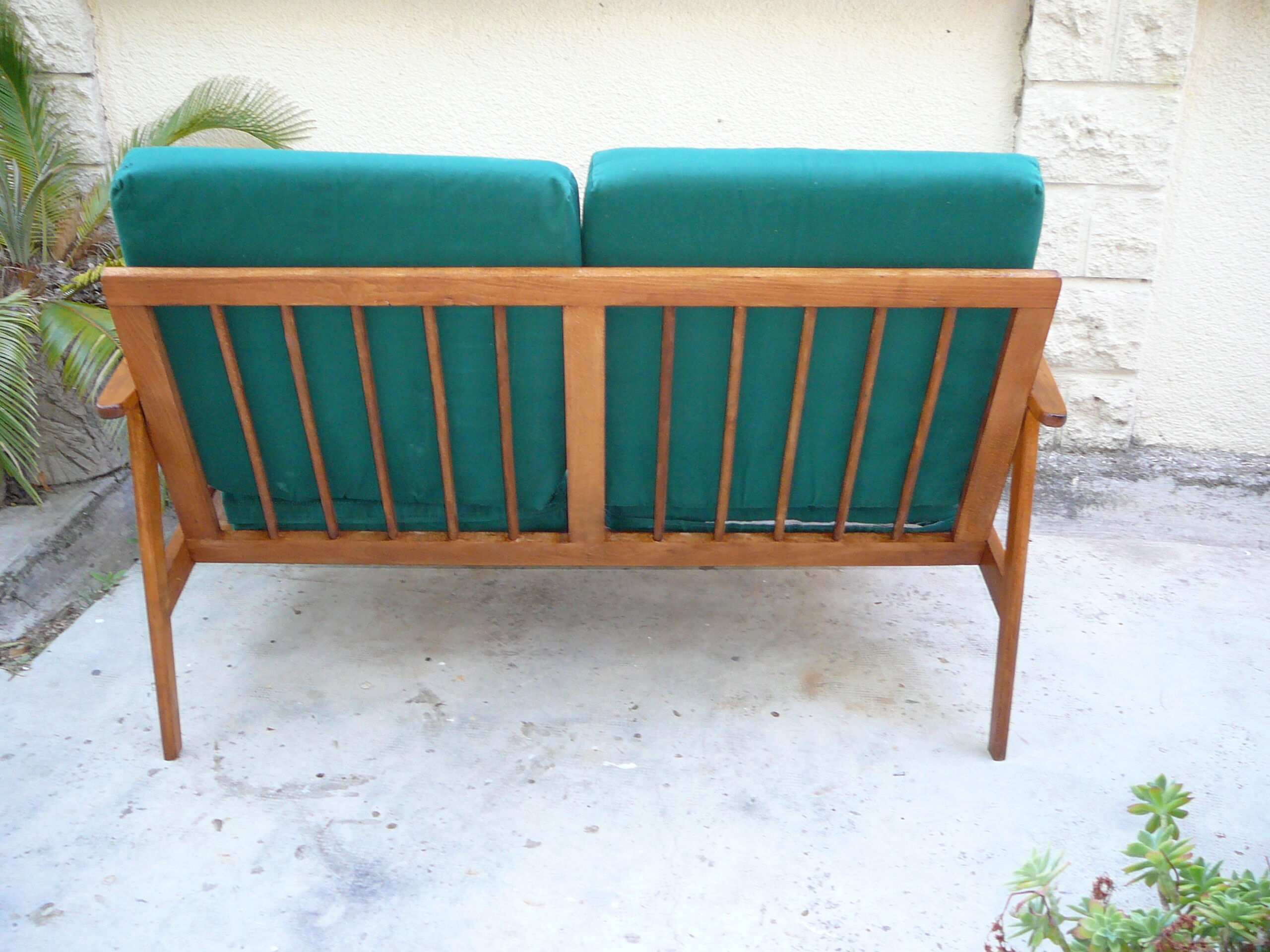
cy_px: 476
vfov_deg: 40.7
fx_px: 1284
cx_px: 635
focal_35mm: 35
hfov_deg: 52.6
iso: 125
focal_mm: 5.2
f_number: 2.8
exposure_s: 1/30
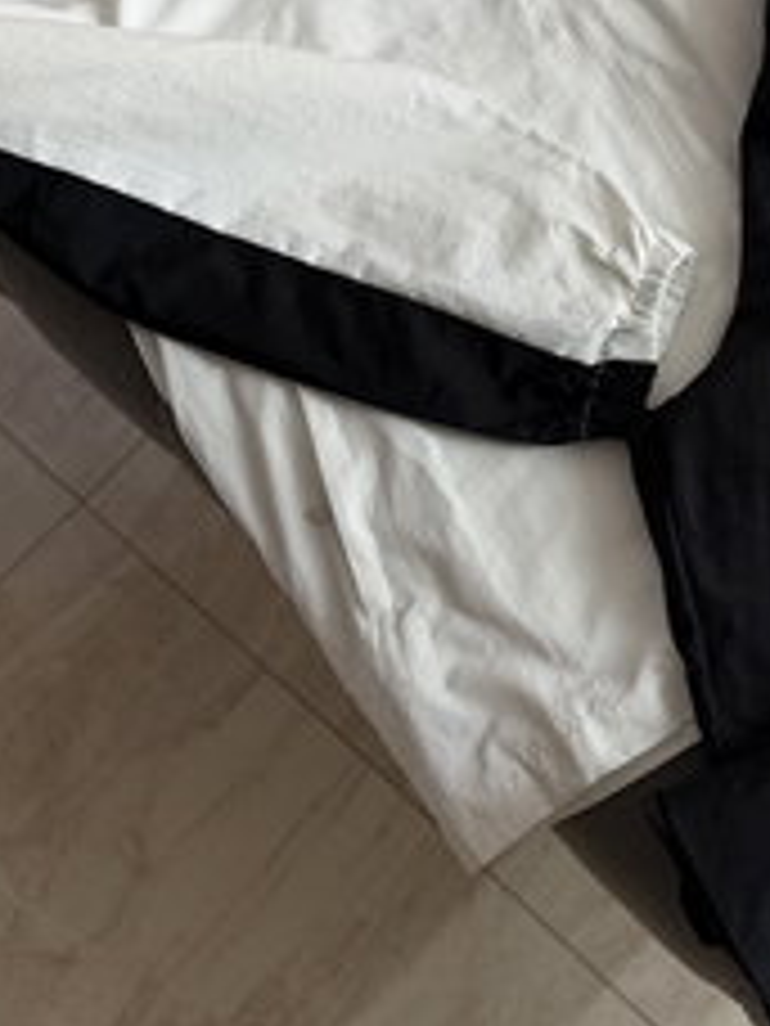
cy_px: 362
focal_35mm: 56
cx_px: 734
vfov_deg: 34.1
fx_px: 1661
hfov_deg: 25.1
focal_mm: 6.76
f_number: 1.78
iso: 200
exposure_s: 1/63
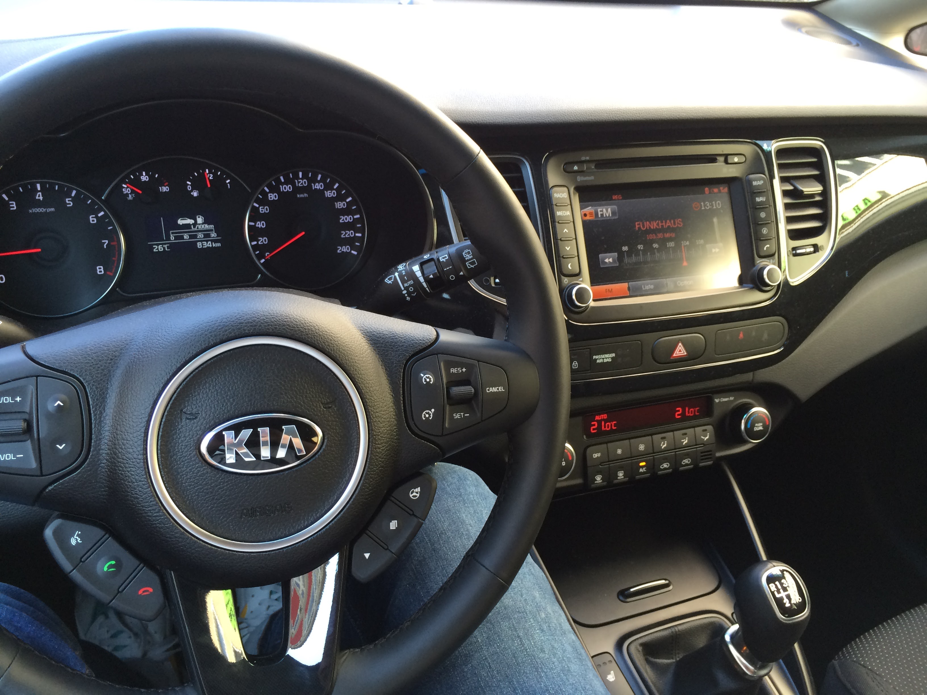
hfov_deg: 61.7
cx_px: 464
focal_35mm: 29
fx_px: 777
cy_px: 348
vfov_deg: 48.2
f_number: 2.2
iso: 40
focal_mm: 4.15
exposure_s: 1/33
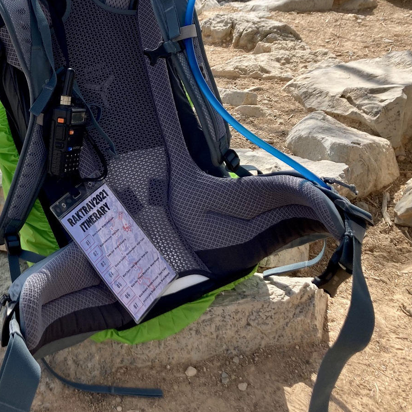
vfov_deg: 38.2
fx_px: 592
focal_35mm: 44
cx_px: 64
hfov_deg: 36.6
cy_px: 173
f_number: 1.8
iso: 20
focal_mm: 3.99
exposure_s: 1/1230
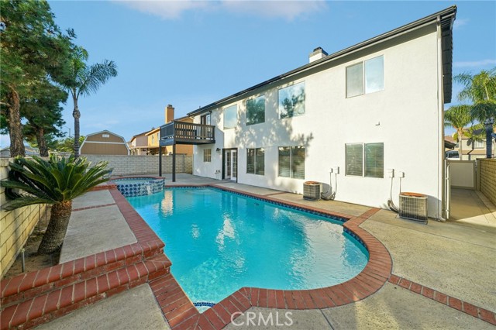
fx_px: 165
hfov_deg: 112.6
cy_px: 165
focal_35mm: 12
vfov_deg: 89.9
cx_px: 248
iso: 100
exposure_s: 1/250
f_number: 8
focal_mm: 12
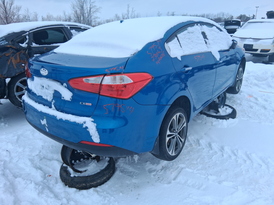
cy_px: 102
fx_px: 206
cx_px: 137
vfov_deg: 53.1
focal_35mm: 26
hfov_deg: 67.3
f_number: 1.8
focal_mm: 3.98
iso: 25
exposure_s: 1/394
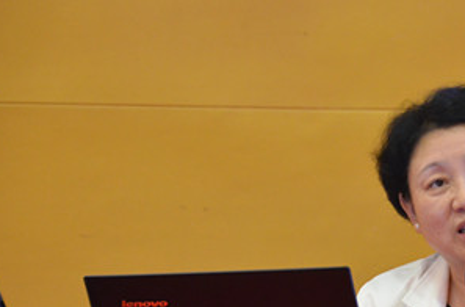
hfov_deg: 6.1
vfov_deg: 4.0
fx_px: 4365
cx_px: 460
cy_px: 210
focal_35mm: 339
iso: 2500
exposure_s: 1/30
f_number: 5.3
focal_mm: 112
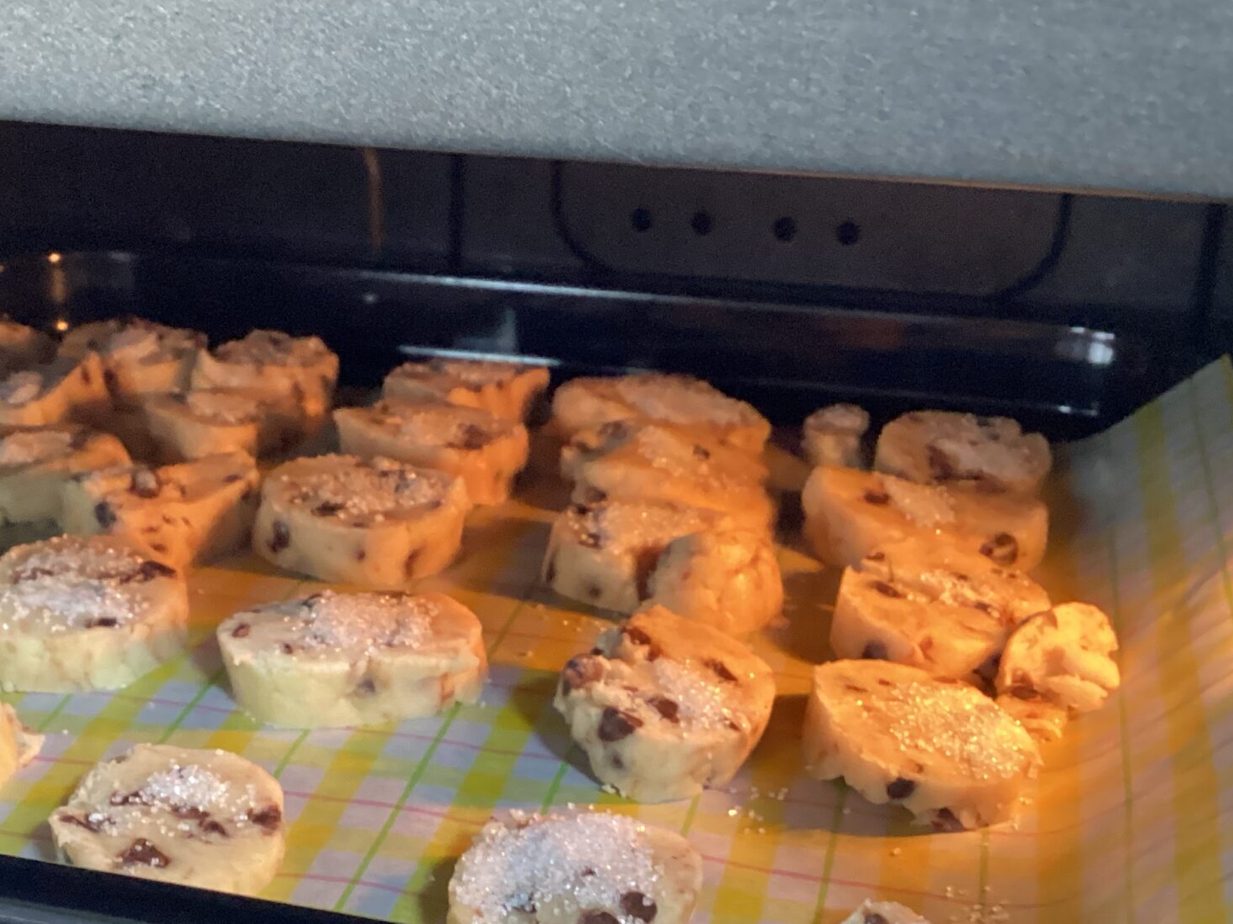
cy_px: 595
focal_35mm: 54
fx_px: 1923
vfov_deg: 26.9
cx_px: 430
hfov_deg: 35.3
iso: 500
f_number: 2.4
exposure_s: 1/30
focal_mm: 3.3
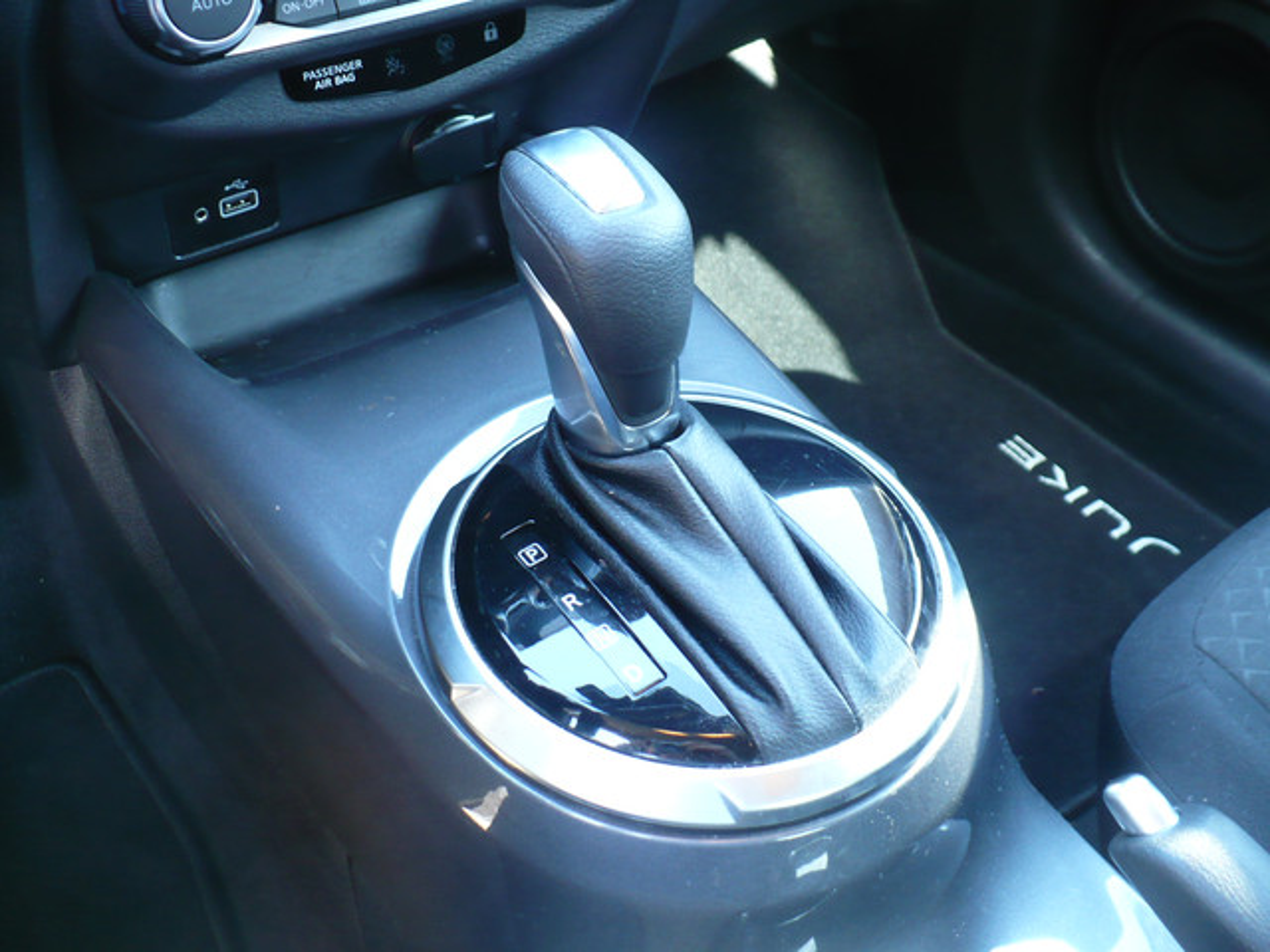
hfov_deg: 50.1
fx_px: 1357
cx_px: 635
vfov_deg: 38.7
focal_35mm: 37
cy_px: 476
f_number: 2.8
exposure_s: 1/13
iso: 200
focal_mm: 6.1
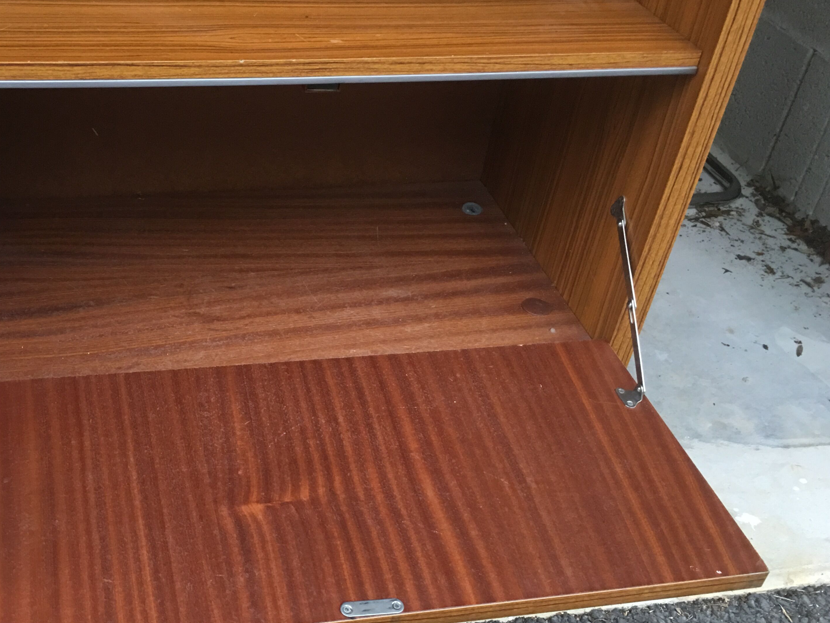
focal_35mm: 41
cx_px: 267
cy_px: 335
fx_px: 983
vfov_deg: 35.1
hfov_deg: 45.0
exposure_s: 1/17
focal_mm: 4.15
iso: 80
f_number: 2.2
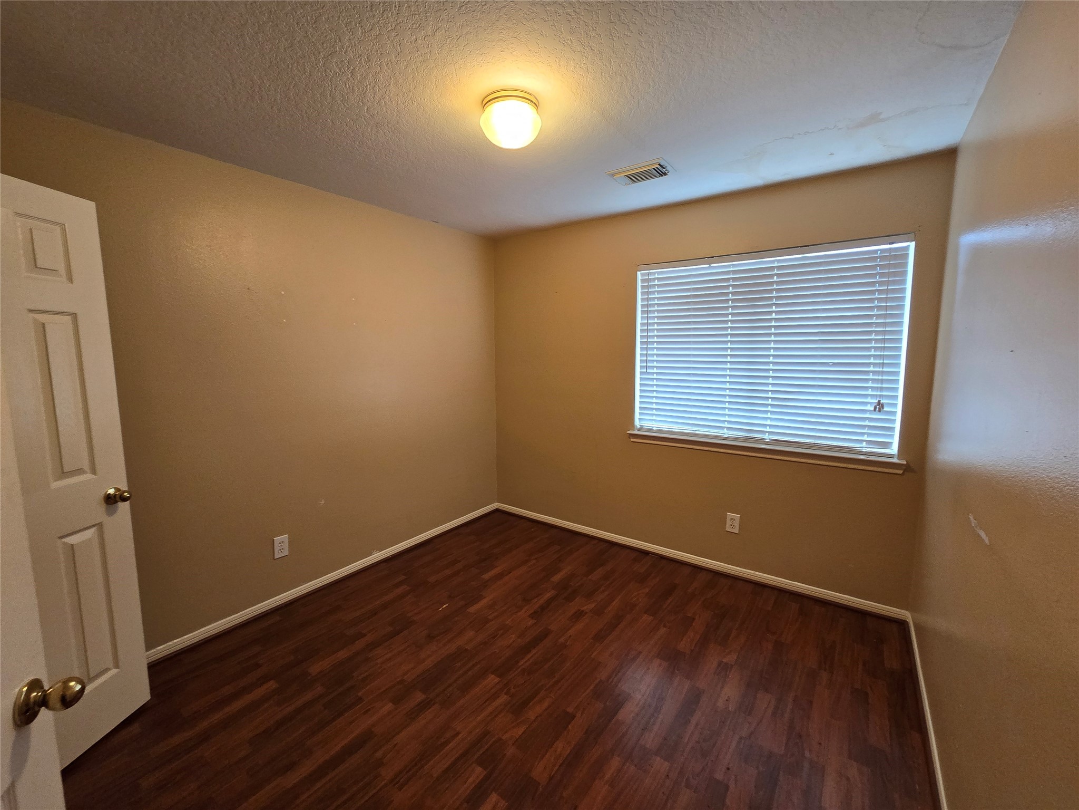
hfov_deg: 106.2
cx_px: 540
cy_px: 405
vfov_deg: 89.9
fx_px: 405
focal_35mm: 13
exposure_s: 1/60
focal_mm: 2.2
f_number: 2.2
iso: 200
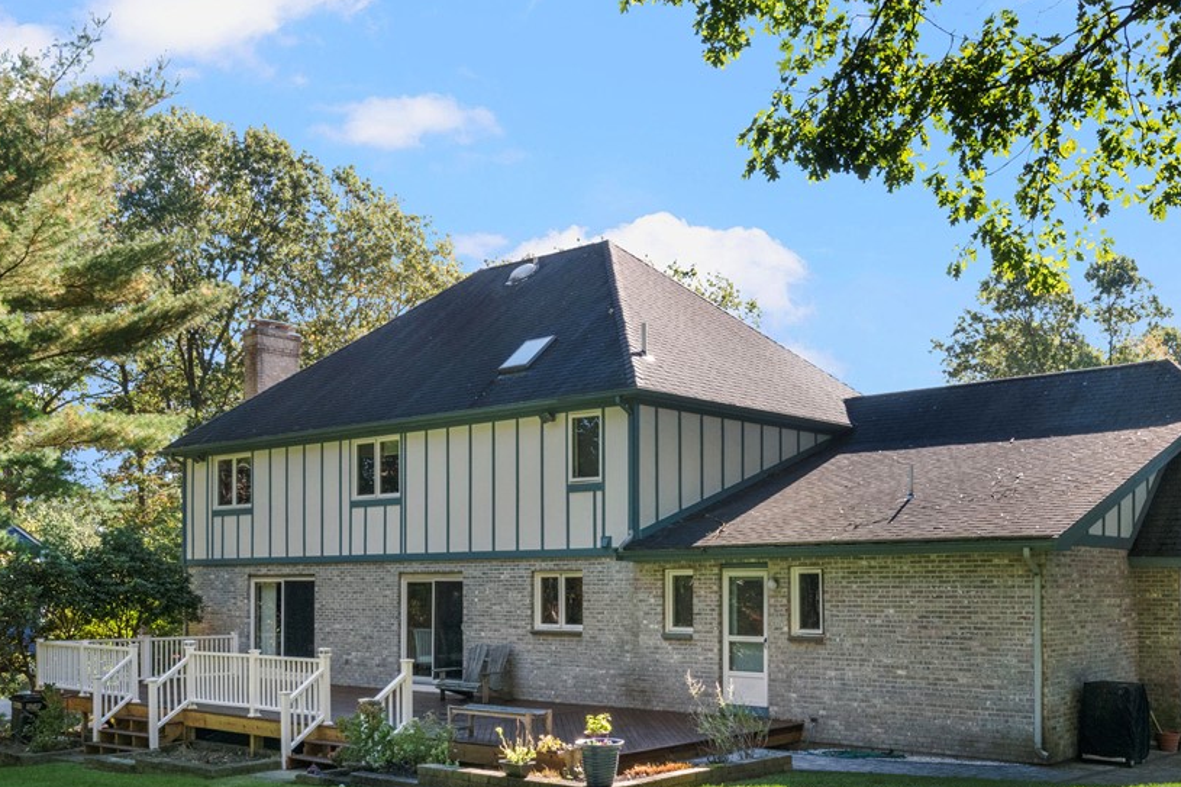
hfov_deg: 53.0
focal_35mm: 36
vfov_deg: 36.6
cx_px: 651
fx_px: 1181
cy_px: 496
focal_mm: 18
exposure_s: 1/125
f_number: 14
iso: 400
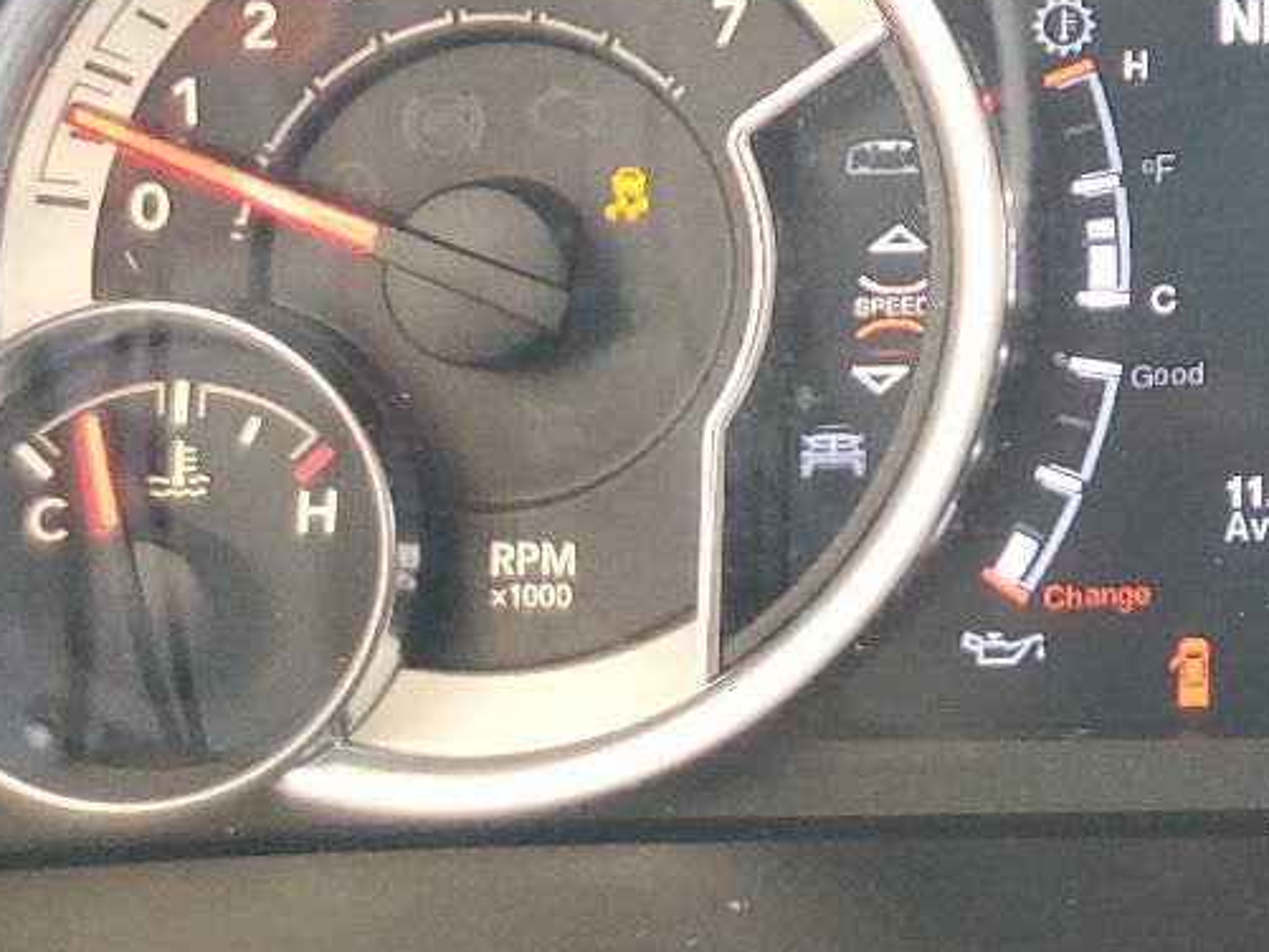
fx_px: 3043
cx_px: 1771
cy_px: -15
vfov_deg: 17.4
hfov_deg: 20.8
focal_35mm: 83
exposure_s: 1/60.2
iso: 144
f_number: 1.5
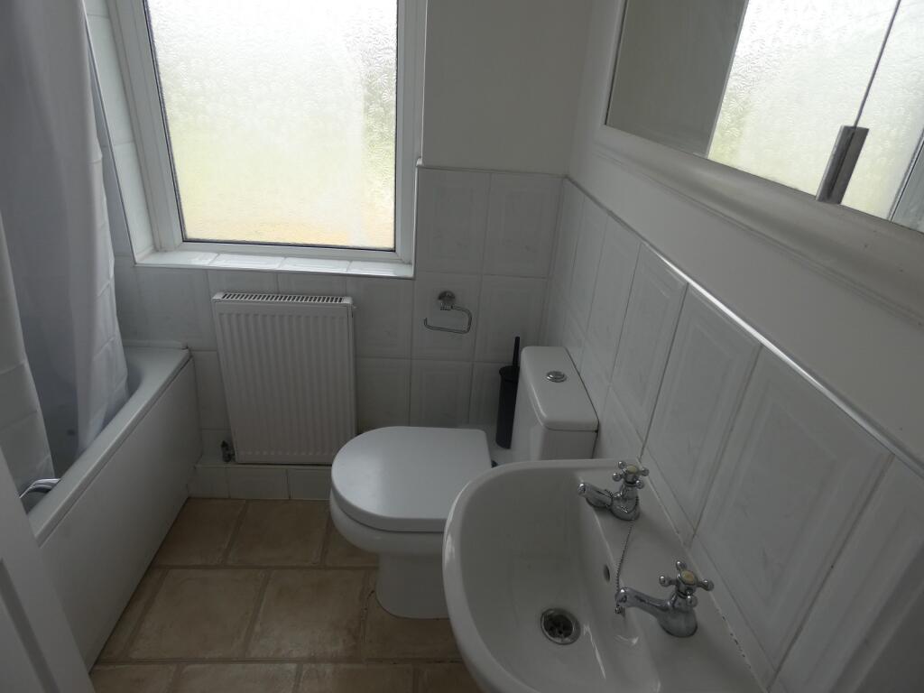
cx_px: 462
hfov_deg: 81.7
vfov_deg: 66.0
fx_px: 534
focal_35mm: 20
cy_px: 346
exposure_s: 1/160
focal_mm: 3.6
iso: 80
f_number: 2.8
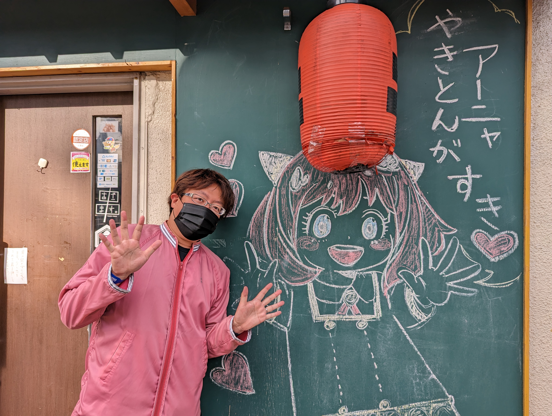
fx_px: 383
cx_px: 276
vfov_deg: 56.9
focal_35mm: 24
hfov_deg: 71.5
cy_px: 208
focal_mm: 6.81
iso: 45
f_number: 1.85
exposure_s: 1/928
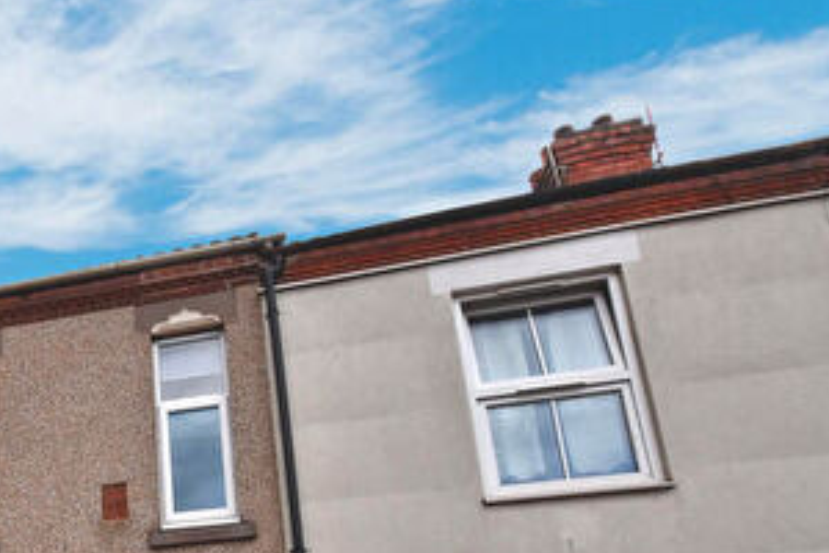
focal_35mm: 35
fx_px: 806
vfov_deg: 34.1
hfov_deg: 45.2
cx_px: -17
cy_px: 568
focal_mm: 10
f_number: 8
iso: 250
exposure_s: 1/500
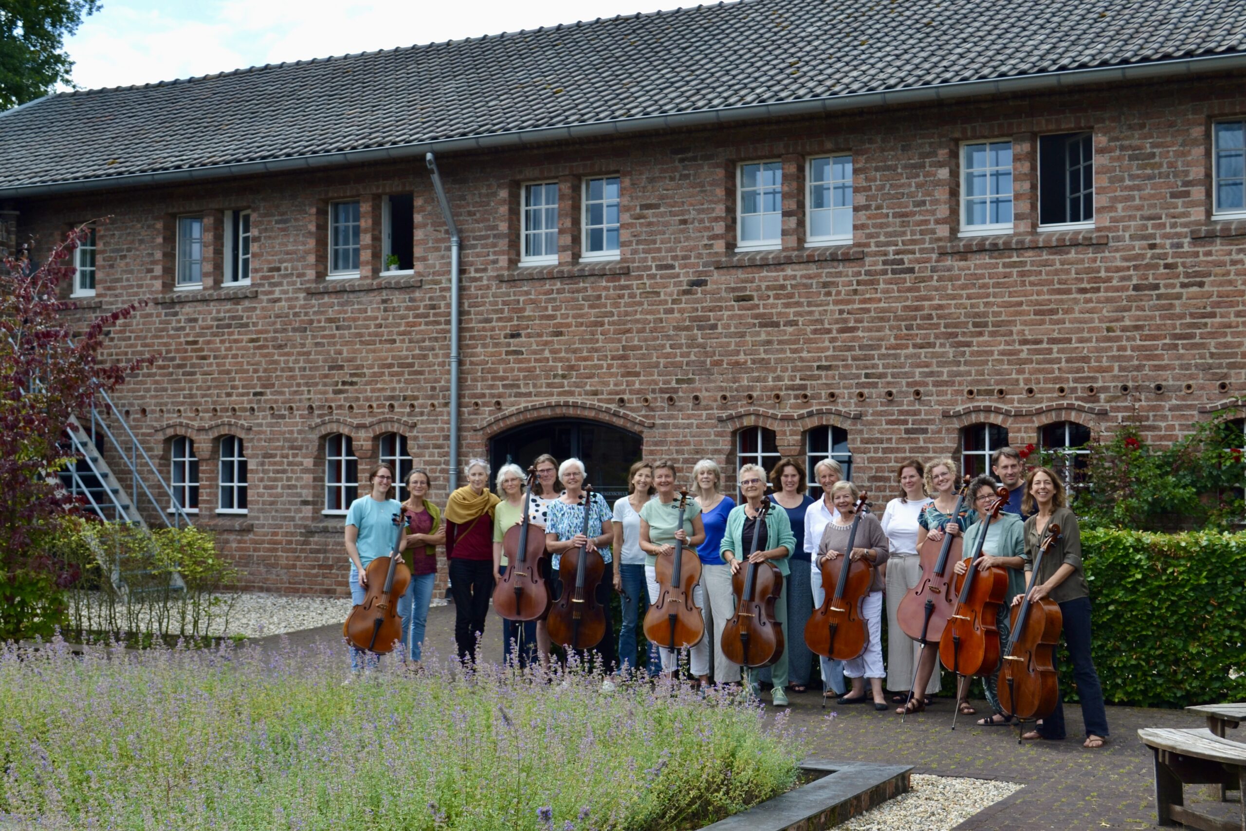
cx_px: 623
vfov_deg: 28.1
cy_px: 416
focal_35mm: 48
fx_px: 1661
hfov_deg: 41.1
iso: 100
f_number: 6.3
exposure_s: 1/160
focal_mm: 32
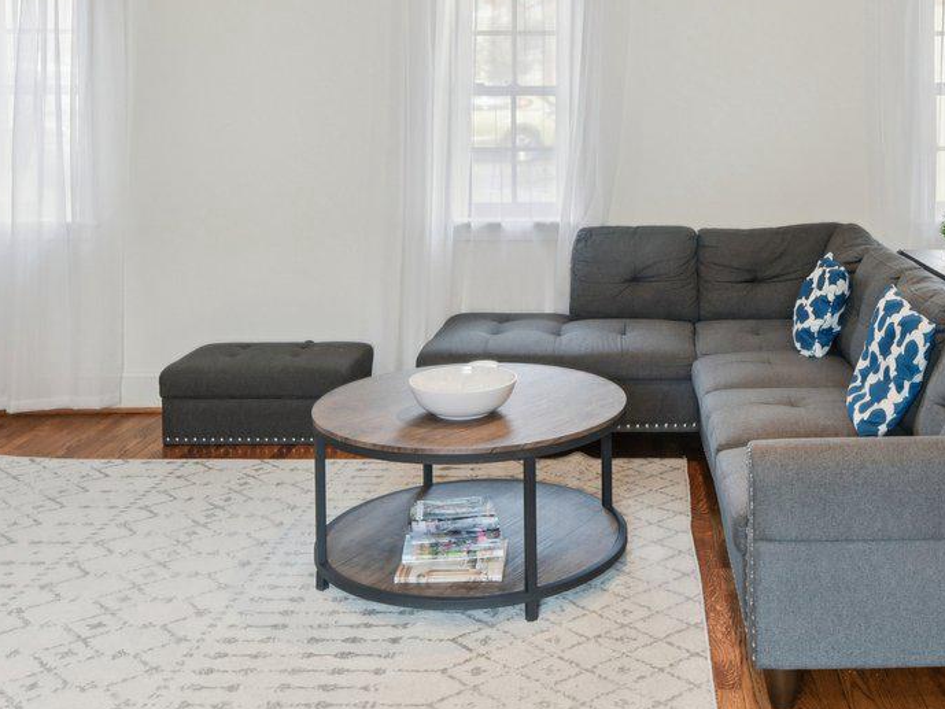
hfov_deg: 46.1
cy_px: 91
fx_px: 1092
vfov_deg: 34.3
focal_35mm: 40
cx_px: 621
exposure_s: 1/10
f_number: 8
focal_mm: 14
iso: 400
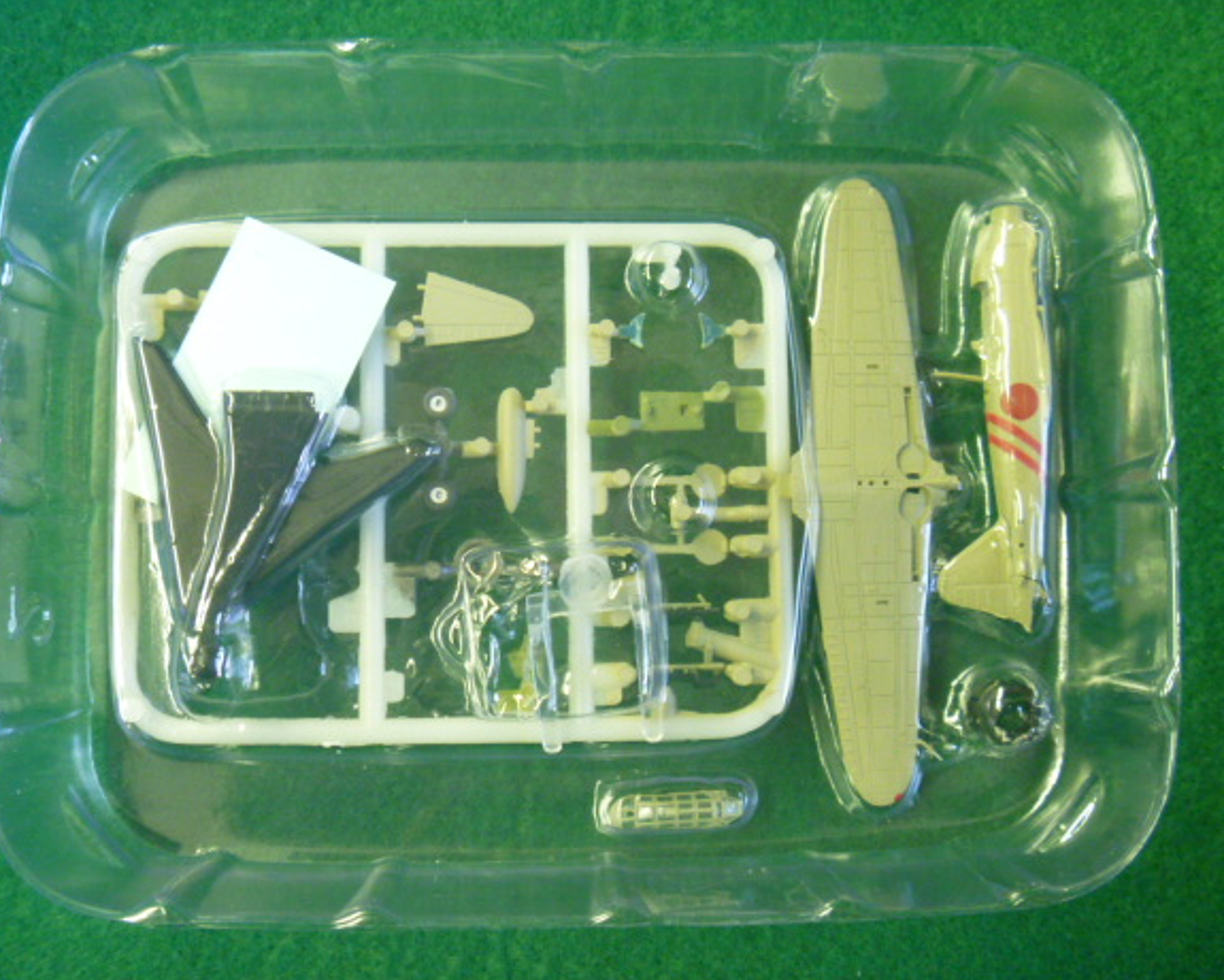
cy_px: 490
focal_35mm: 38
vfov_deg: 39.2
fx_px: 1377
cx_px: 585
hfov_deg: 47.9
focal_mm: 6.3
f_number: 3.5
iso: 400
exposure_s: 1/15
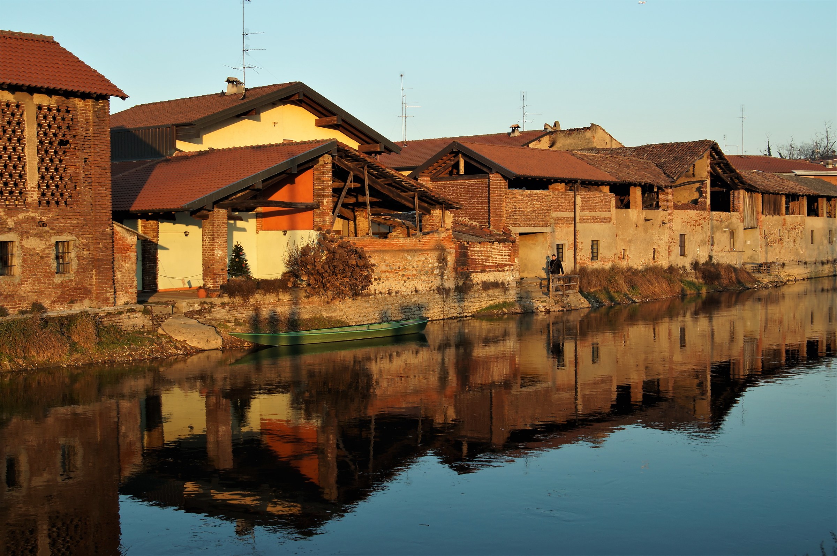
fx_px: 1045
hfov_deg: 43.7
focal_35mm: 45
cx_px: 418
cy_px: 278
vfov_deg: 29.8
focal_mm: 30
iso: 100
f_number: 5.6
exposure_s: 1/160
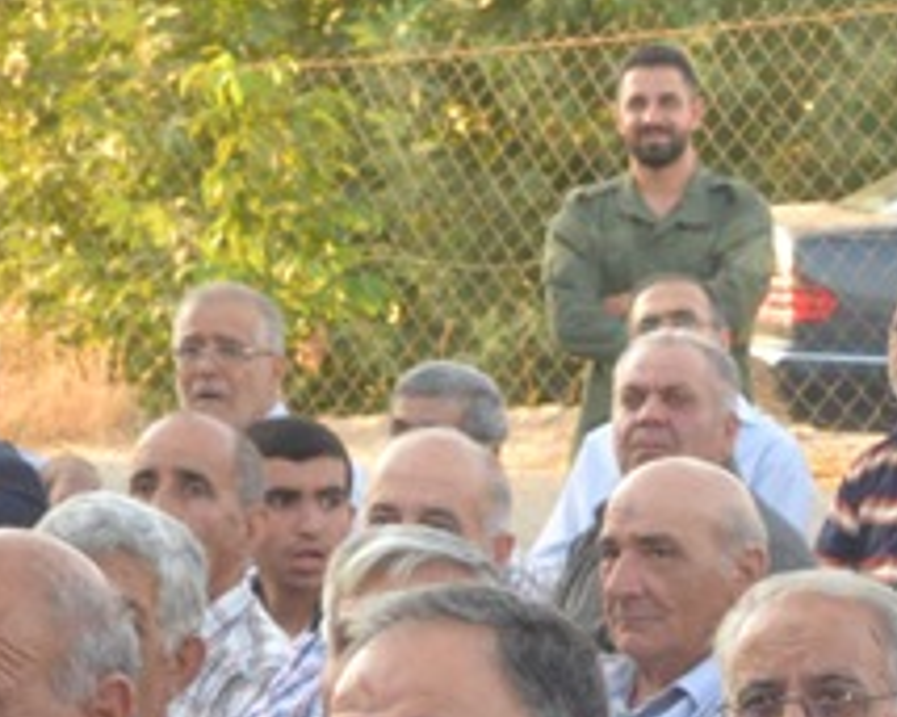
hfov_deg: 7.4
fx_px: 6714
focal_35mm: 253
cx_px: 1559
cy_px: 1430
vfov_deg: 6.0
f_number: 13
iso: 2500
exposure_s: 1/160
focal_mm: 48
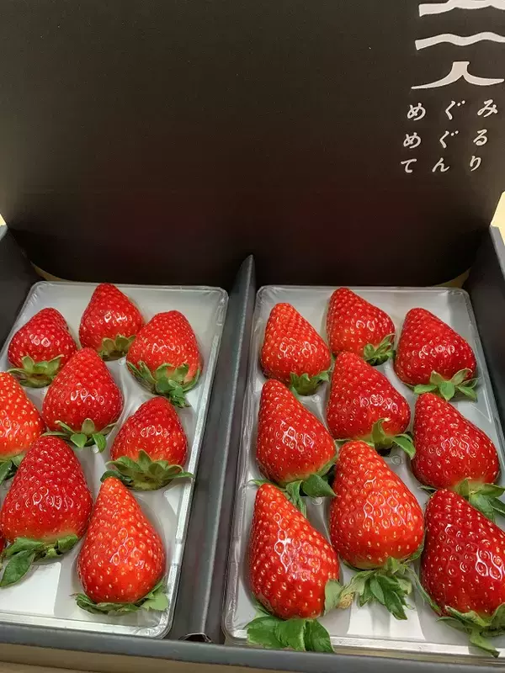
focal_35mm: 26
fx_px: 506
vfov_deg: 67.3
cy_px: 336
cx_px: 252
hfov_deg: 53.1
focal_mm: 4.25
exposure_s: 1/30
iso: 400
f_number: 1.8
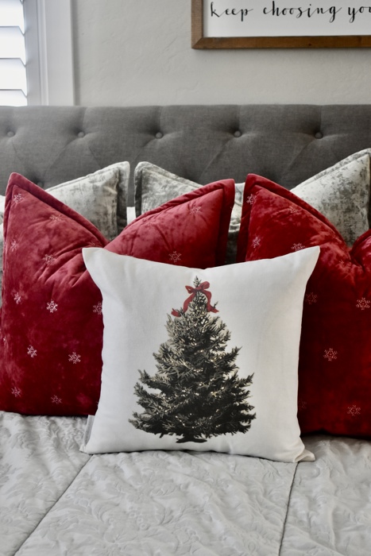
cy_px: 278
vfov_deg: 36.9
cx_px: 186
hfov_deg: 25.1
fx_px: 834
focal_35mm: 54
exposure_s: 1/60
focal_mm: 36
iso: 1800
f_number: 4.8
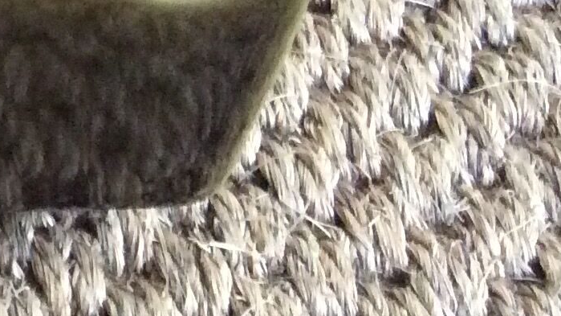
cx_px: -343
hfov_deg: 15.1
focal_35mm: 129
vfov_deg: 8.9
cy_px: -290
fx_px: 1919
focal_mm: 3.3
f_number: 2.4
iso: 320
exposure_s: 1/17
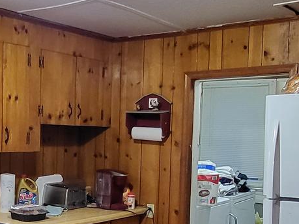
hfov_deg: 32.6
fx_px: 501
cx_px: 76
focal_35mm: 58
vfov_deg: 25.0
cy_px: 161
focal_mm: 1.74
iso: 400
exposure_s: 1/40
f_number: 2.2
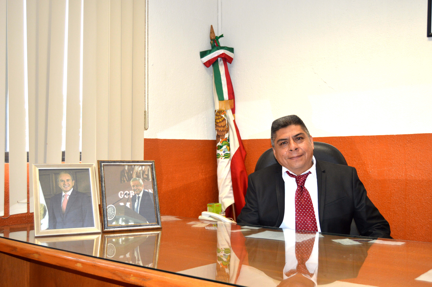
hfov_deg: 49.6
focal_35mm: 39
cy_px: 144
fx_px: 468
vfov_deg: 34.1
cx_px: 216
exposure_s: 1/60
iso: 640
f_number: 4
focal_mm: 26
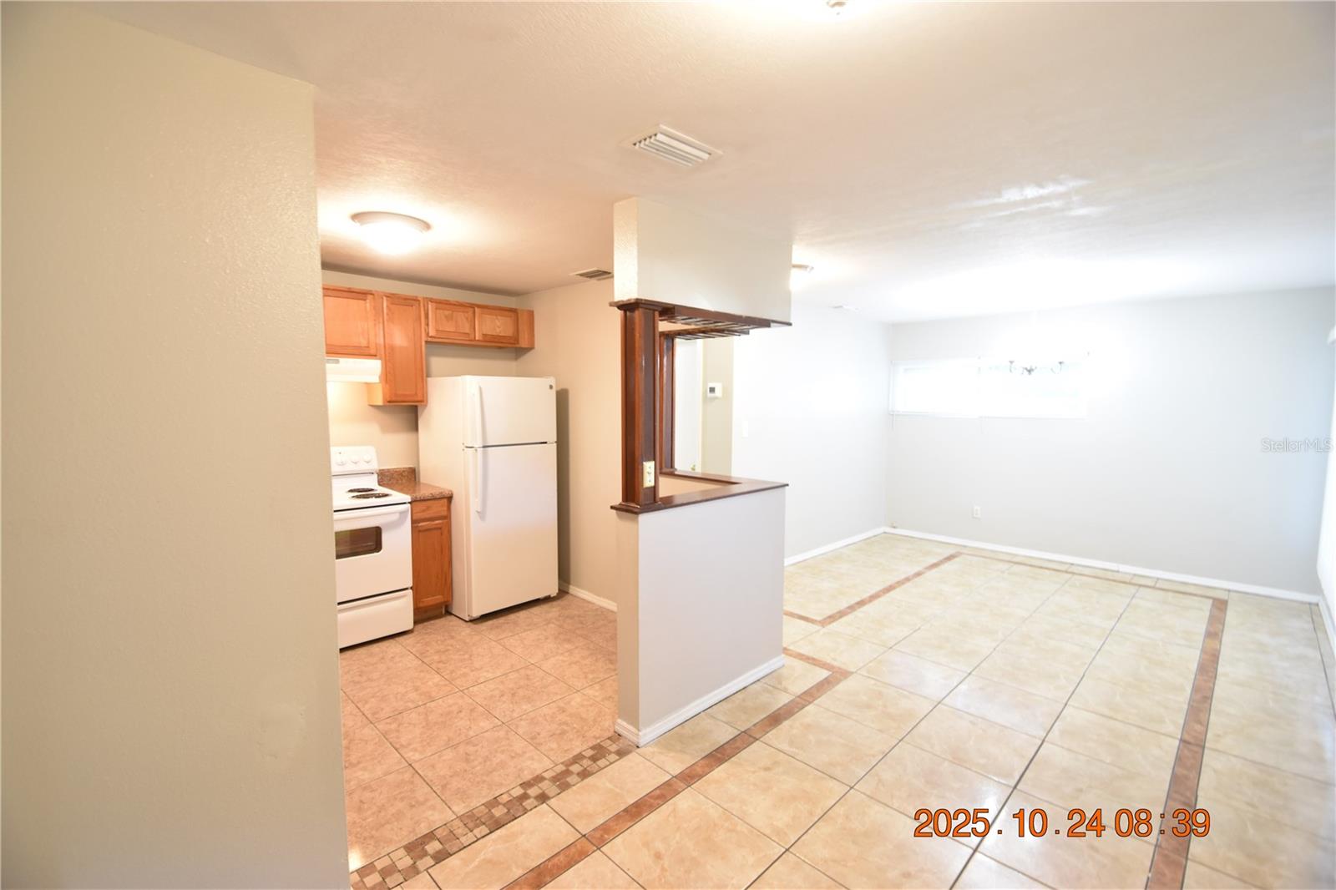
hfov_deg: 100.4
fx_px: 557
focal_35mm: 15
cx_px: 668
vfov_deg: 77.3
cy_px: 445
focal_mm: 10
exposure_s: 1/20
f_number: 3.5
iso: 800
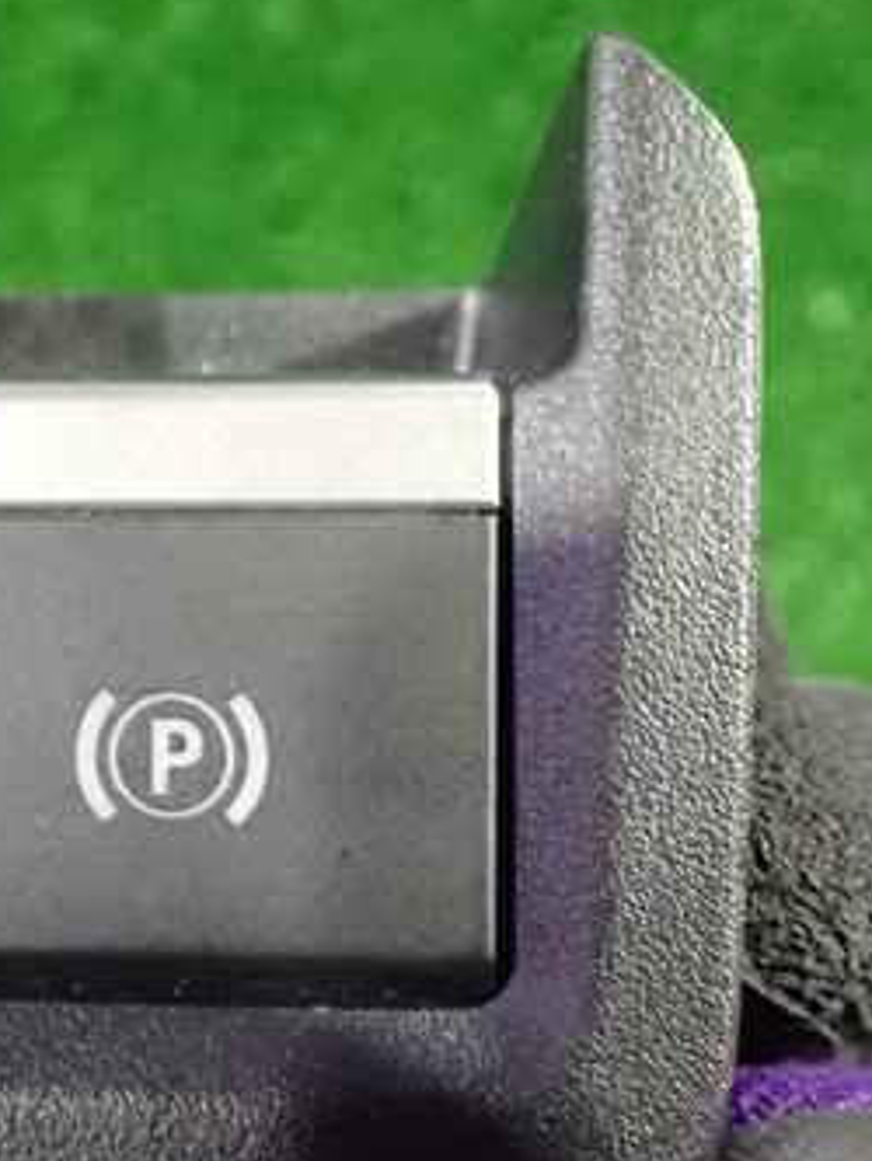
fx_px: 1813
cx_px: 105
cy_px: 704
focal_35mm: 54
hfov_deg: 26.2
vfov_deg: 35.4
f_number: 2.3
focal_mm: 5.4
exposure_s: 1/25
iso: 1600
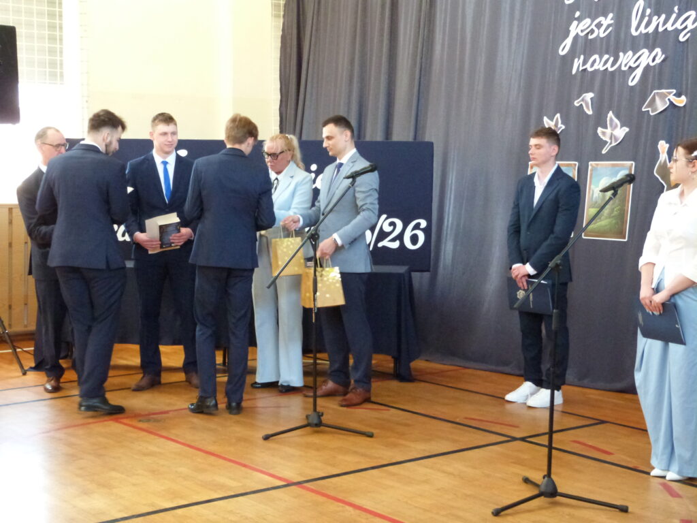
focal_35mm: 57
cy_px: 262
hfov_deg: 33.8
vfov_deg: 25.7
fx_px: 1148
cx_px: 348
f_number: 3.2
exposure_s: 1/30
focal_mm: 10.2
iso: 800
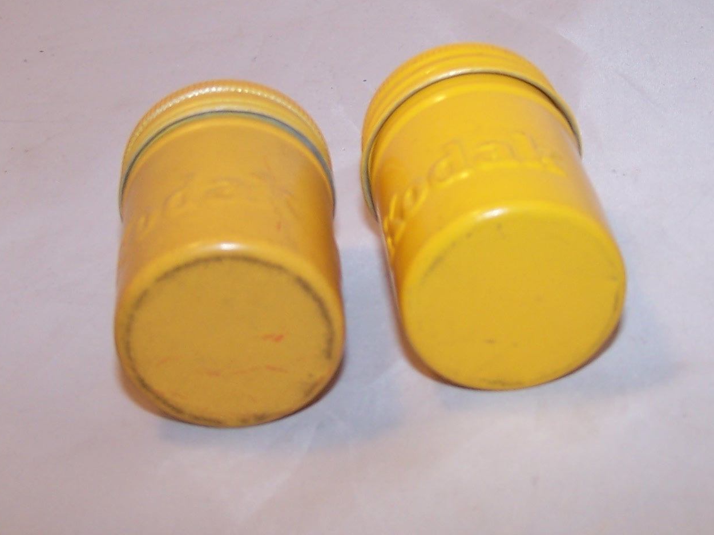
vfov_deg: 21.0
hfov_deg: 27.8
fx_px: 1444
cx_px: 376
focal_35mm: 70
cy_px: 270
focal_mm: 6.3
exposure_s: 1/60
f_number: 2.8
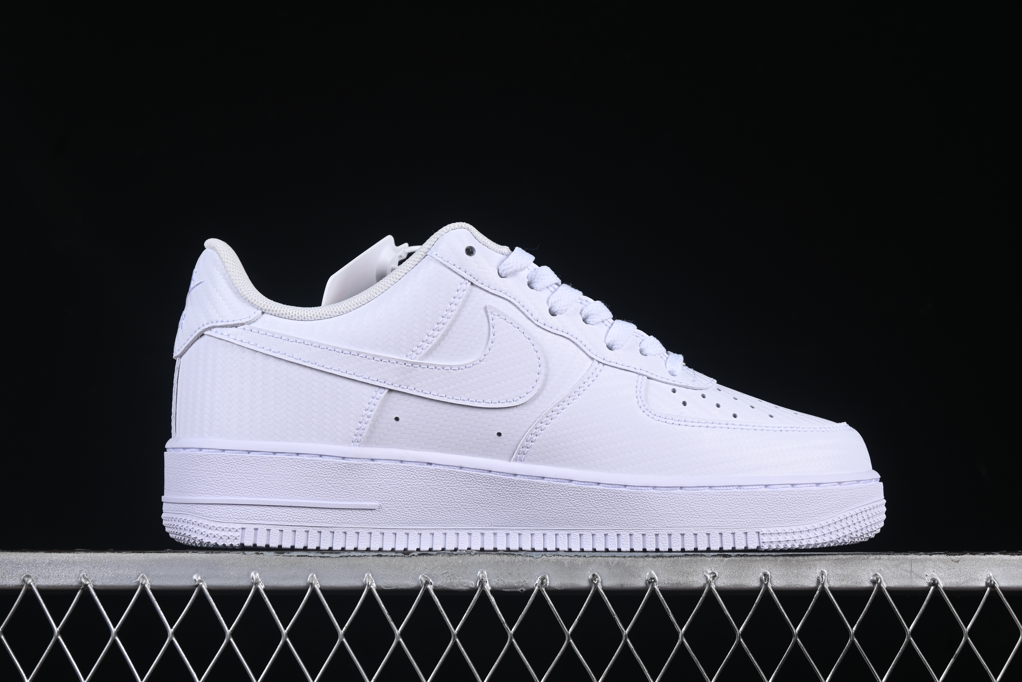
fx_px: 2129
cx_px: 511
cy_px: 341
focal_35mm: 75
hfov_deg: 27.0
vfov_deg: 18.2
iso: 160
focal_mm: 50
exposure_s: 1/100
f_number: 8
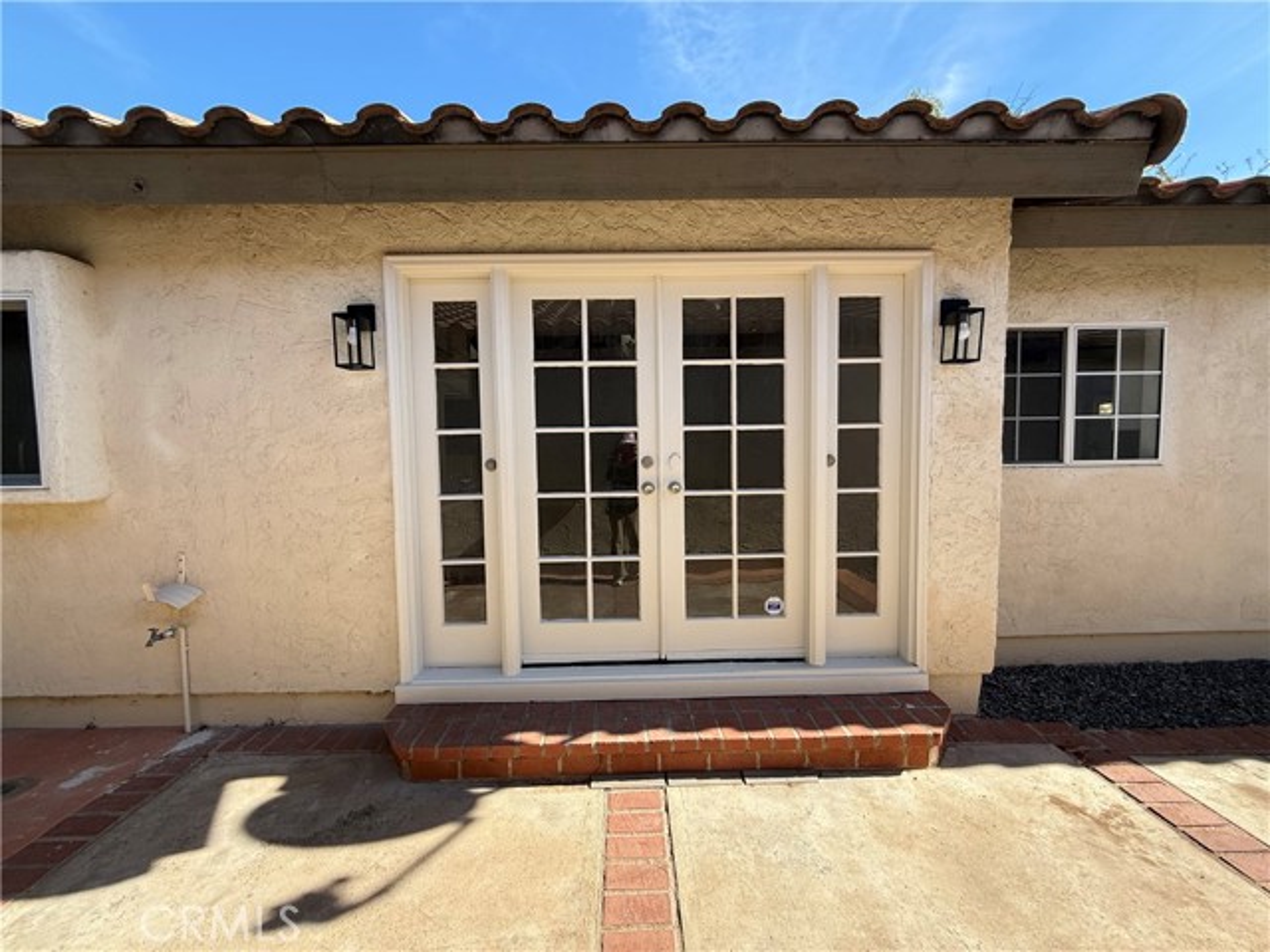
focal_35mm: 14
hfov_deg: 102.1
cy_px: 476
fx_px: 514
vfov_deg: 85.7
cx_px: 635
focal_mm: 2.22
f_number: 2.2
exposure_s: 1/638
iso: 50
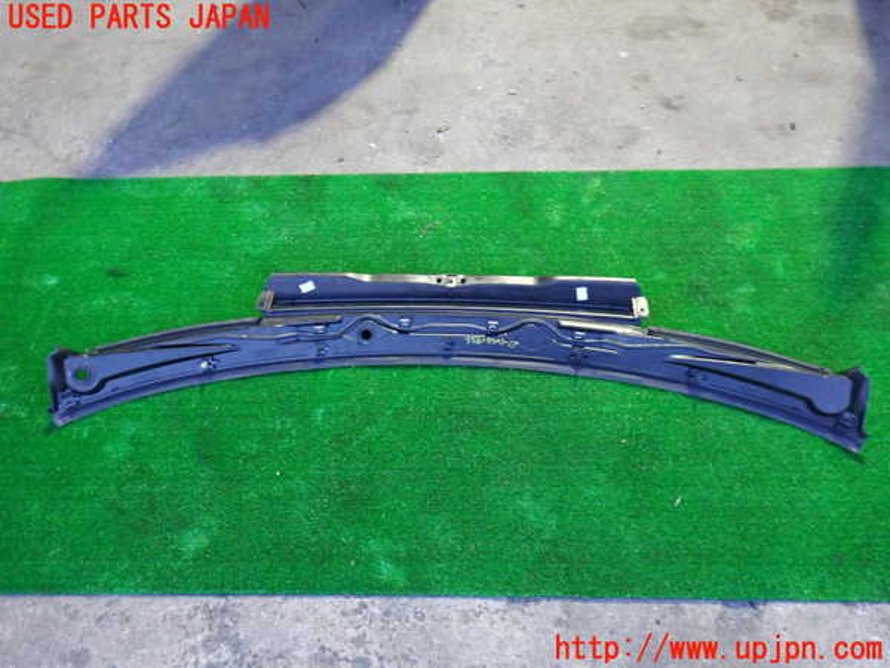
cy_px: 334
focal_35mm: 30
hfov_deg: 60.0
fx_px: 771
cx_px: 445
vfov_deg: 46.8
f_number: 2.3
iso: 800
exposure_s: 1/20
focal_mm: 5.4
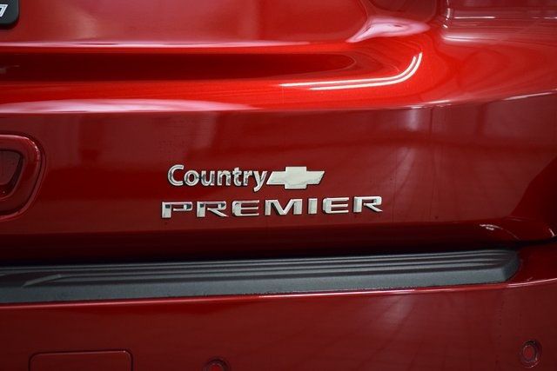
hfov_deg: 19.5
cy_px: 186
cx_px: 278
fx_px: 1625
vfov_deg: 13.0
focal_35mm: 105
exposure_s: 1/100
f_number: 2.8
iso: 1600
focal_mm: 70
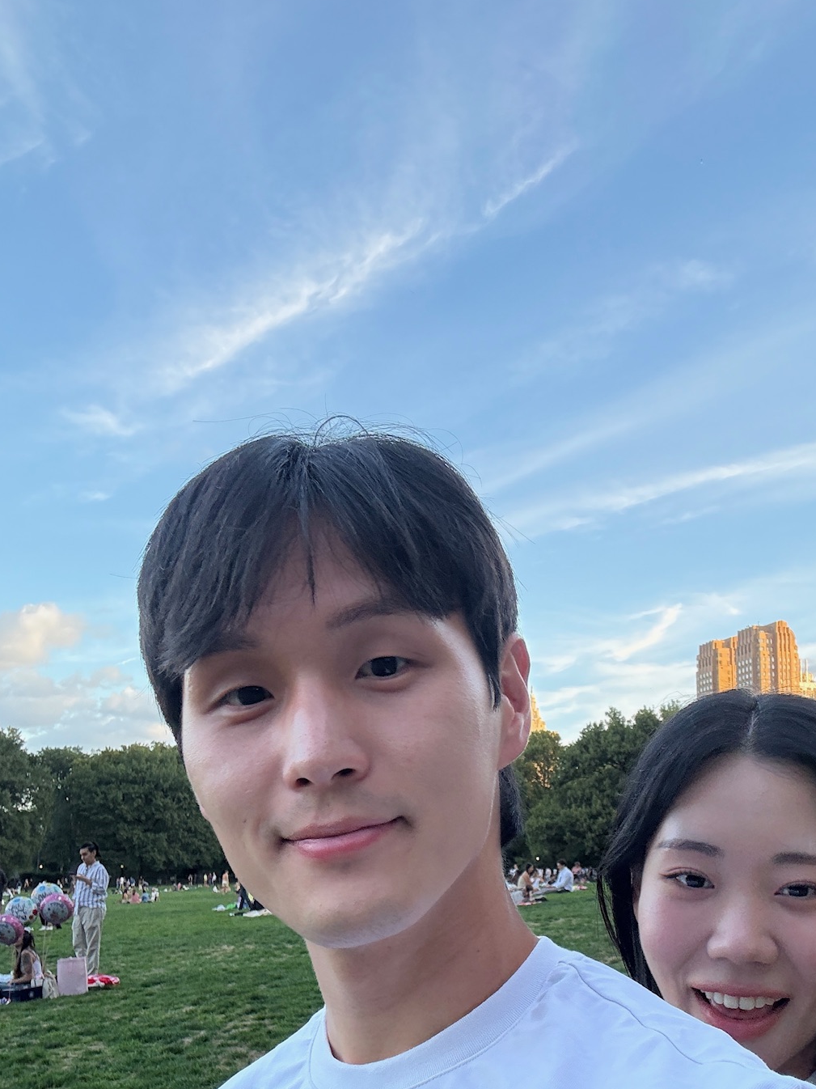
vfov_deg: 51.5
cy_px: 739
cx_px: 501
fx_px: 1100
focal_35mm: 35
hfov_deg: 40.5
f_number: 1.9
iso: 50
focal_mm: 2.69
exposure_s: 1/157
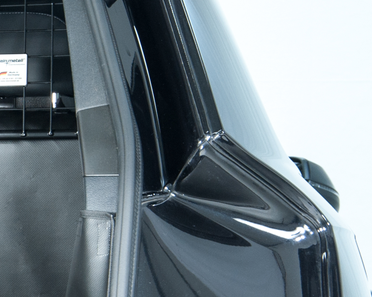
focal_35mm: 200
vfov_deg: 7.7
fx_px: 2202
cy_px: 238
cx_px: -357
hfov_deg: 9.1
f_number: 11
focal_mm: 50
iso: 500
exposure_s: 1/15
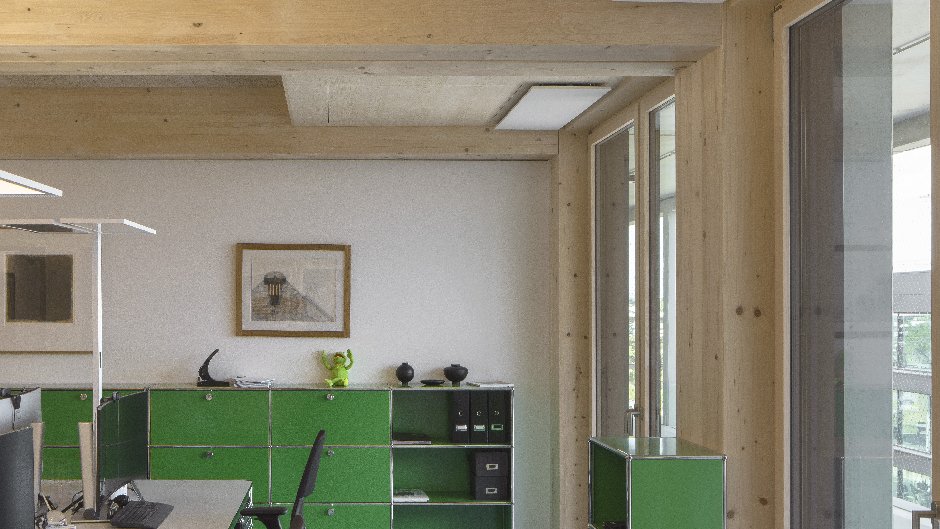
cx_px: 434
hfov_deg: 50.4
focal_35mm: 40
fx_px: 997
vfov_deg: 29.5
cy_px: 346
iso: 200
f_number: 11
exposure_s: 1/13
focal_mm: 24
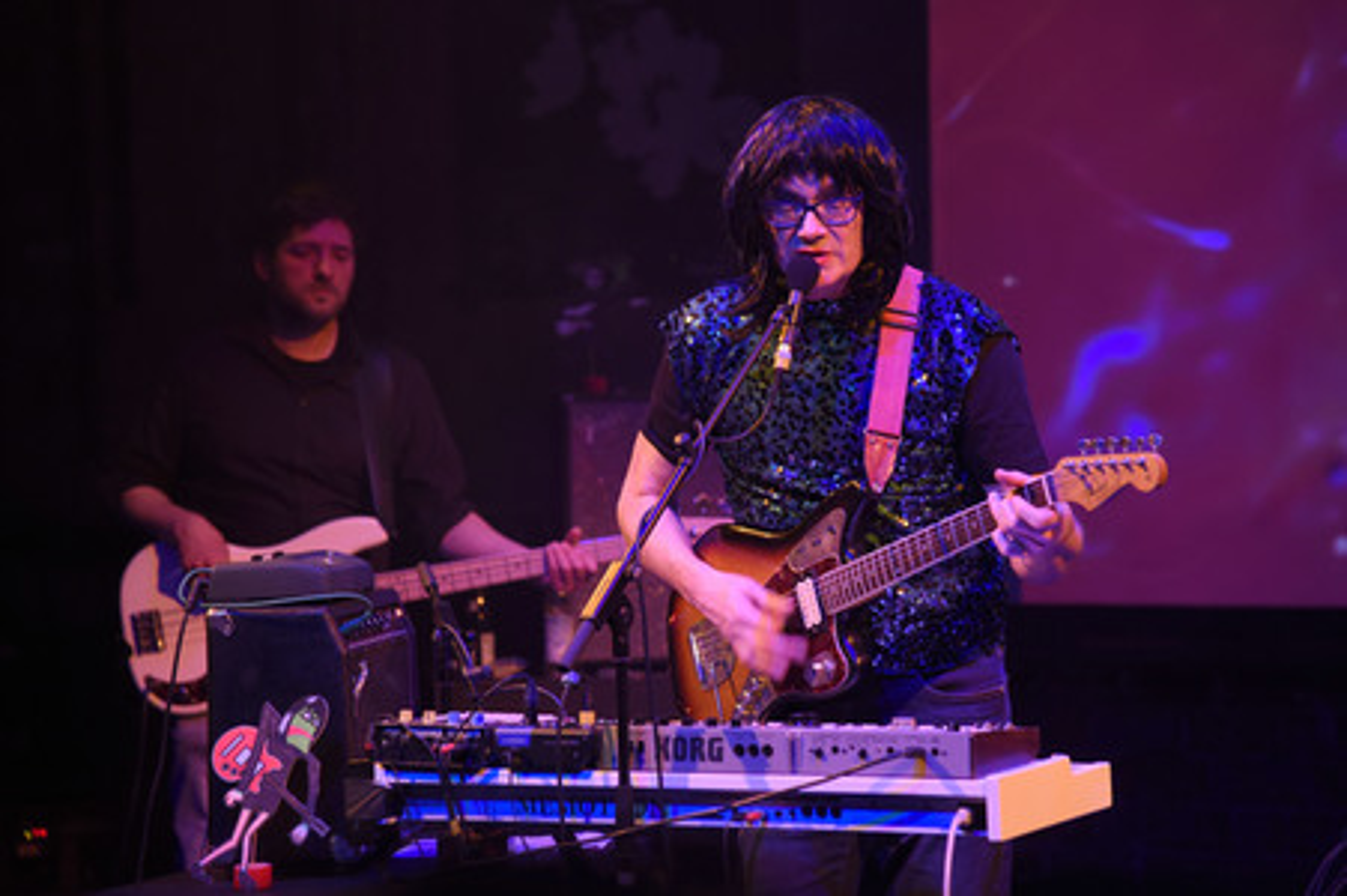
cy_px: 448
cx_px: 674
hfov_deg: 17.1
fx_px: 4487
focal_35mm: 120
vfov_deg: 11.4
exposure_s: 1/50
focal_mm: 120
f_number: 4
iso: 2000
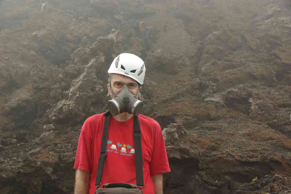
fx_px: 347
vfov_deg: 31.1
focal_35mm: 43
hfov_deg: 45.5
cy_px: 97
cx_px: 146
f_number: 8
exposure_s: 1/45
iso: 800
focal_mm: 29.4
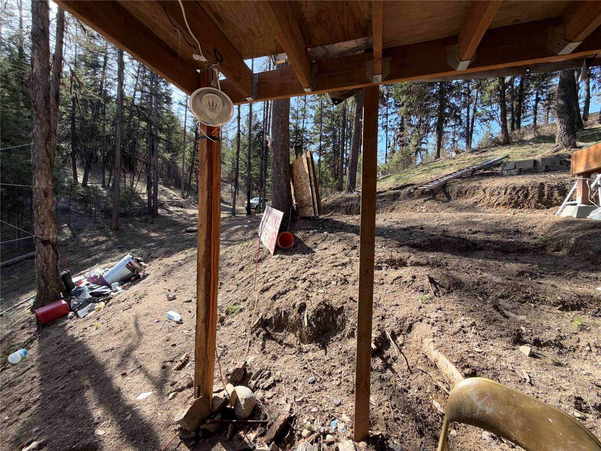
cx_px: 300
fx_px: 243
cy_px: 226
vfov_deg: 85.7
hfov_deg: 102.1
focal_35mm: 14
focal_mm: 2.22
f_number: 2.2
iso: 16
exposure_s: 1/340
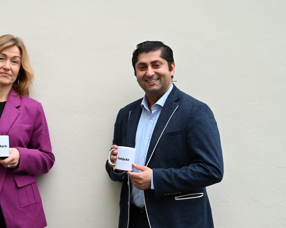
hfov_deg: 25.8
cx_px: 76
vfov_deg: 21.0
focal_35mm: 73
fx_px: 618
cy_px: 130
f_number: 4
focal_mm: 49
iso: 400
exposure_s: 1/125
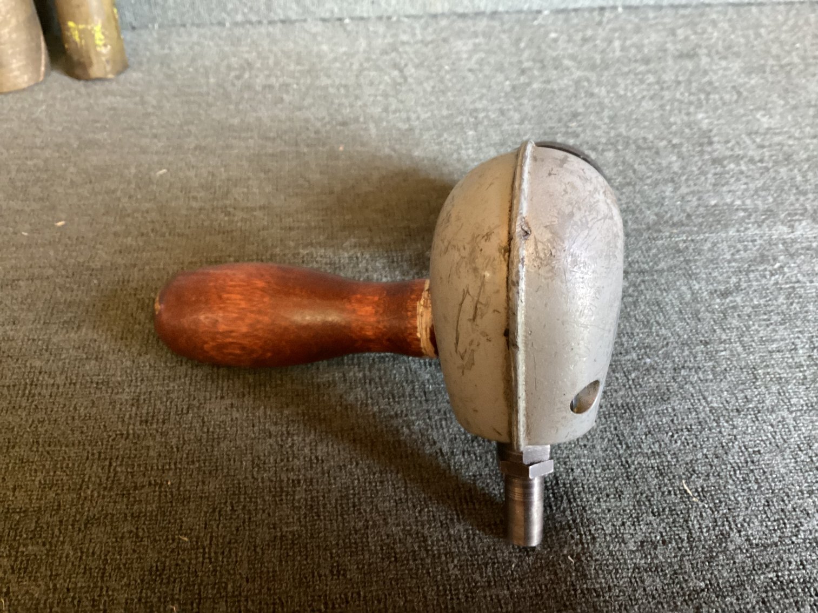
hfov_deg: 58.3
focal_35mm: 31
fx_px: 733
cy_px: 306
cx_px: 409
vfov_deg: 45.4
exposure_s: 1/30
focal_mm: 3.3
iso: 400
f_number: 2.4
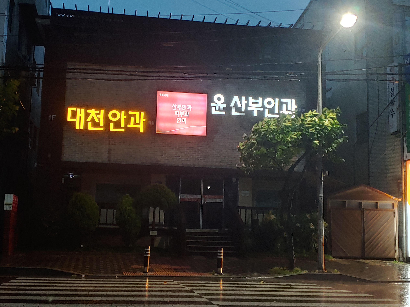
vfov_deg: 34.3
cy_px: 154
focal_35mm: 42
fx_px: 497
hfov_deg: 44.8
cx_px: 205
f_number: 1.5
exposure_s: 1/24
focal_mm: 4.23
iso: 250
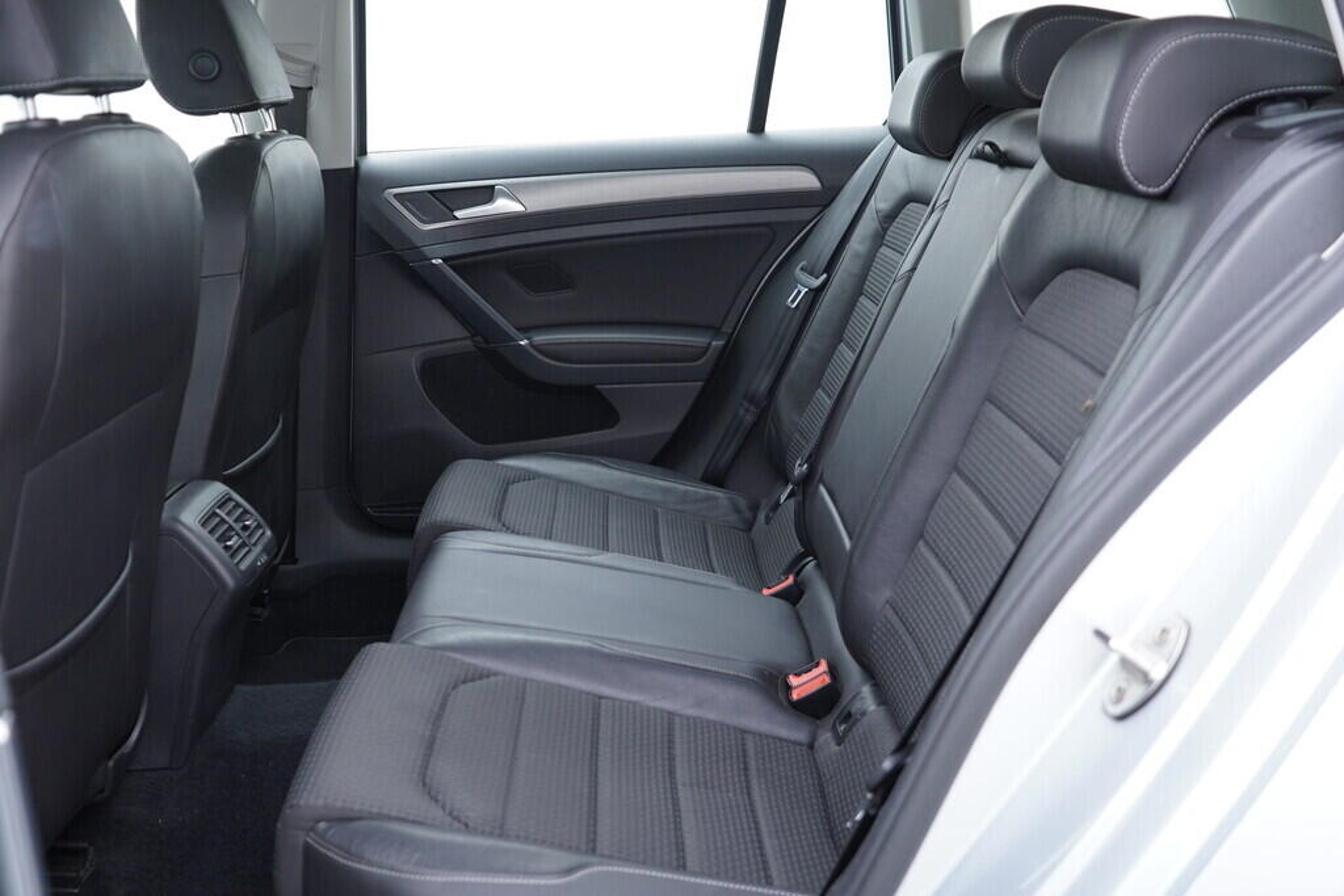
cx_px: 672
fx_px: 1344
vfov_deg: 36.9
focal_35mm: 36
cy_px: 448
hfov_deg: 53.1
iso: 250
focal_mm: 24
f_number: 2.8
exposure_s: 1/40
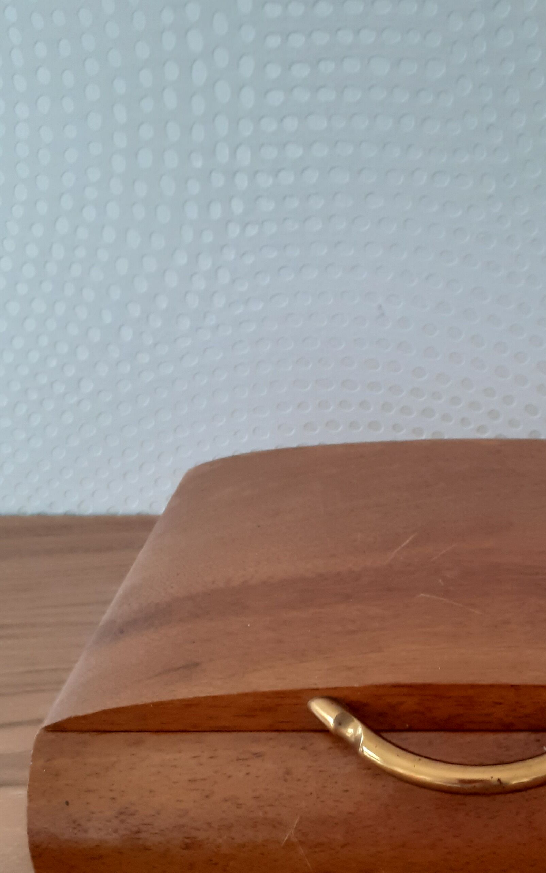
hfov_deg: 27.1
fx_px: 1095
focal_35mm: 46
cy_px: 571
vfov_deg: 43.0
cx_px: 483
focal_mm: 3.6
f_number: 1.9
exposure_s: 1/50
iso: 160
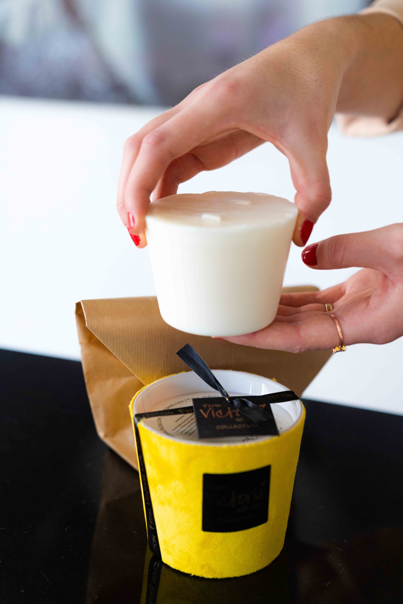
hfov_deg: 26.0
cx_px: 202
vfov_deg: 38.2
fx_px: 873
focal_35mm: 52
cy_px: 302
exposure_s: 1/40
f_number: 2.8
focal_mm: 52
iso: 800
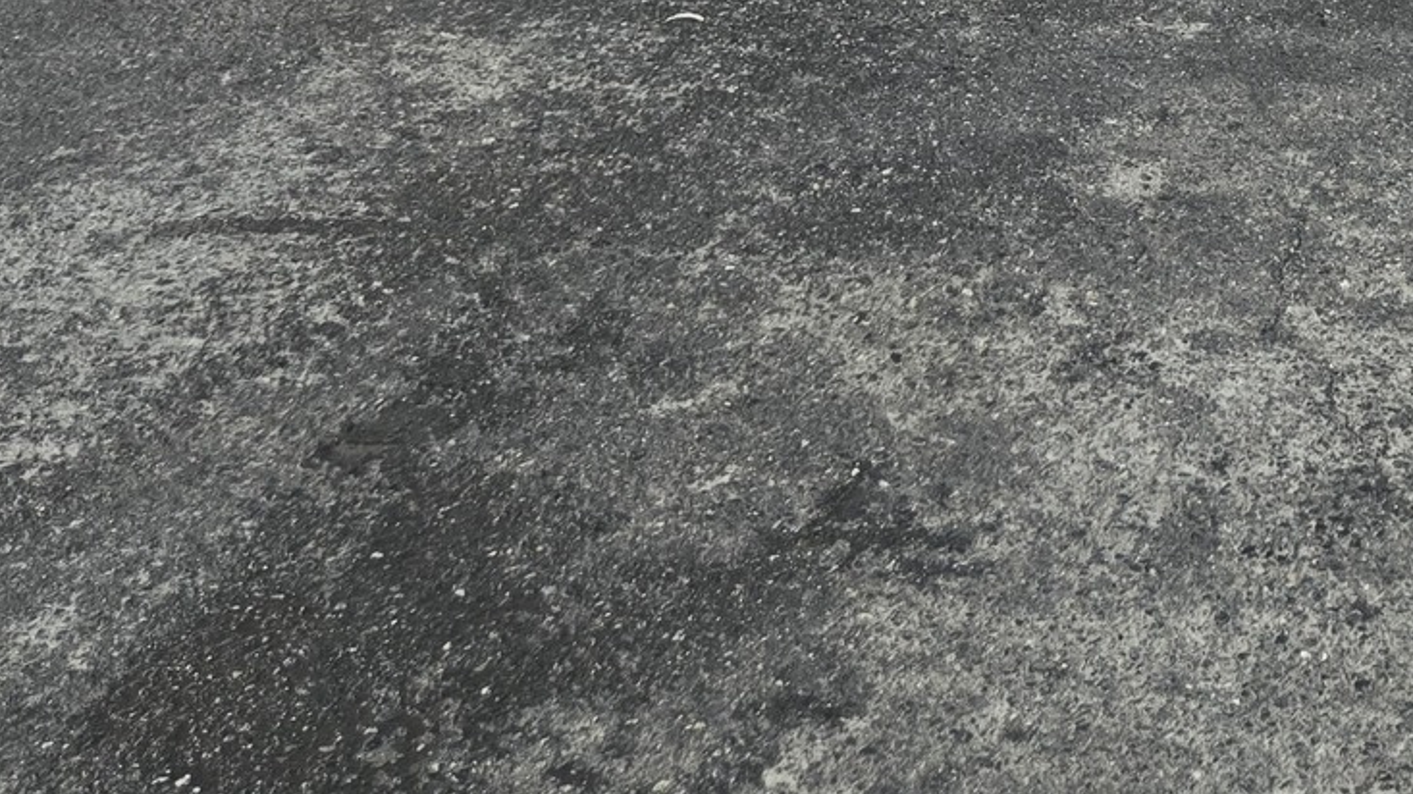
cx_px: 1529
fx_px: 2622
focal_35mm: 70
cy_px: -624
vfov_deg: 15.0
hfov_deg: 27.7
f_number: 1.8
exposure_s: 1/120
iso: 125
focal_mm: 5.4
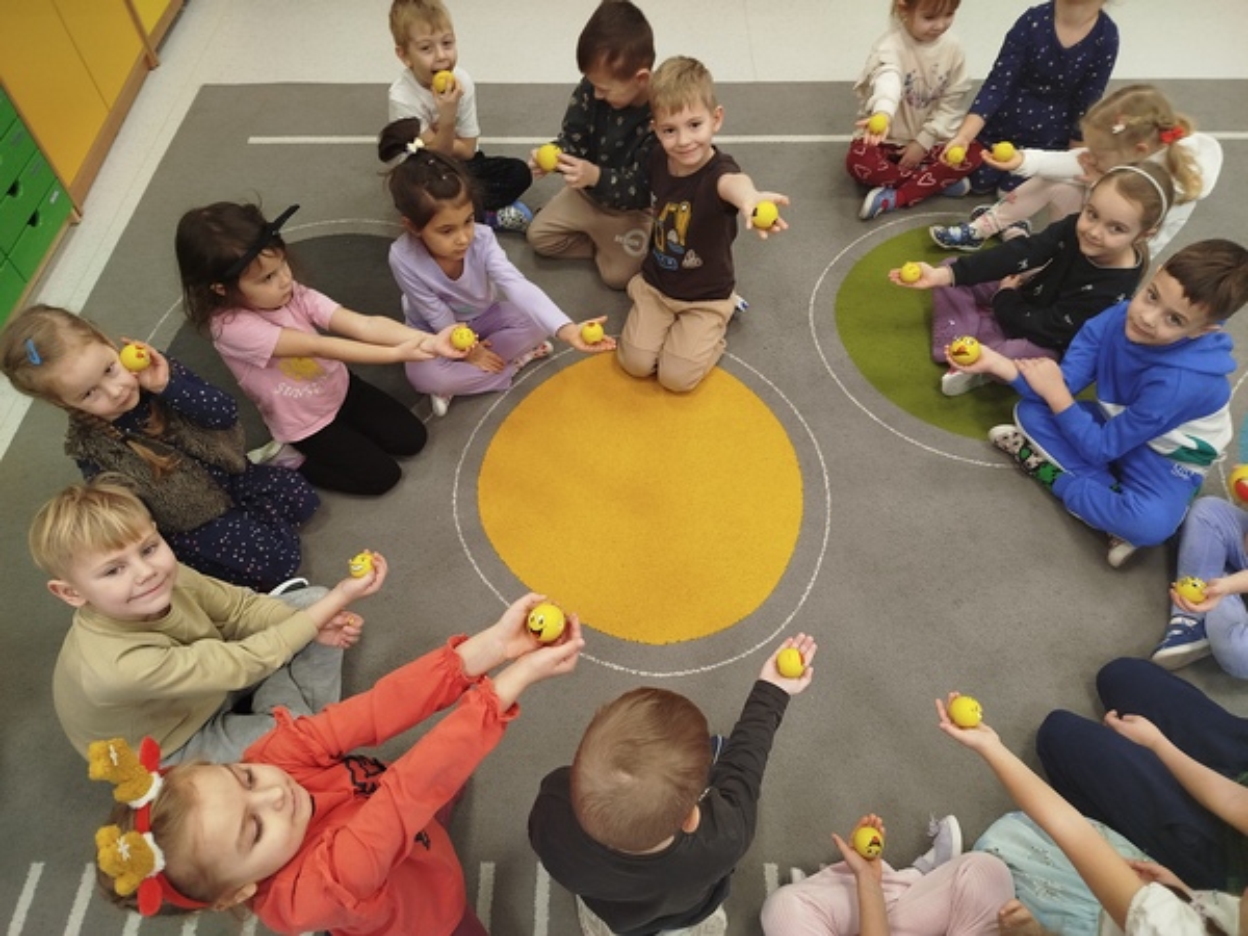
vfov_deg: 56.8
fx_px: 865
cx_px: 624
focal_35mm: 24
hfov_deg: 71.6
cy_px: 468
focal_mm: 5.31
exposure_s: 1/50
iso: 200
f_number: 1.7
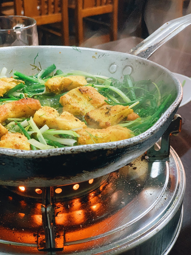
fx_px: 383
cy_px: 128
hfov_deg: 28.0
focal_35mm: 52
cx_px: 96
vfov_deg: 36.8
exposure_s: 1/33
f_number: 2.4
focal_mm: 6
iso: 320
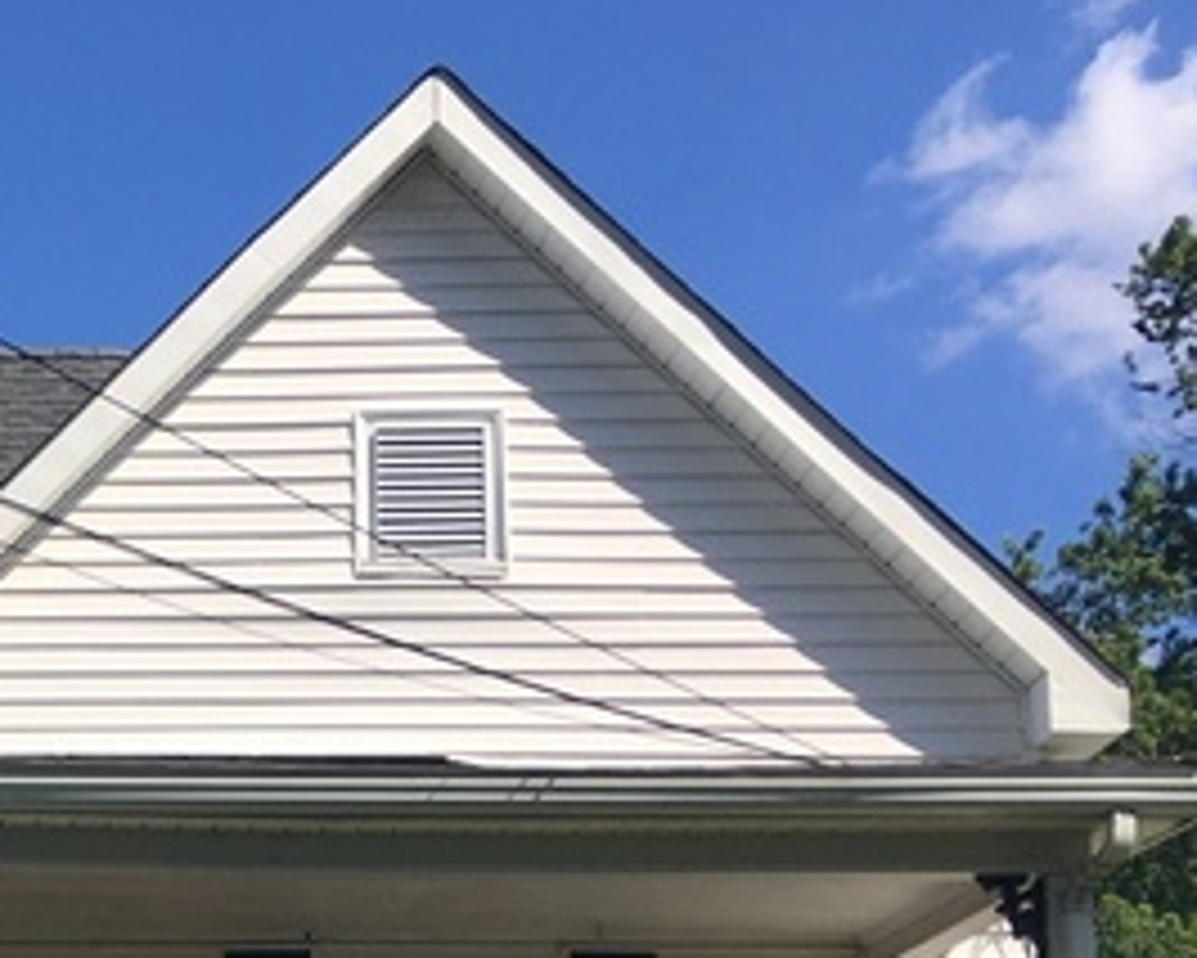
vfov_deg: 17.2
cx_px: -423
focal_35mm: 85
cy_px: 1183
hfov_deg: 20.3
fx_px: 3012
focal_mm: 4.15
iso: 25
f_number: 2.2
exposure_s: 1/1709
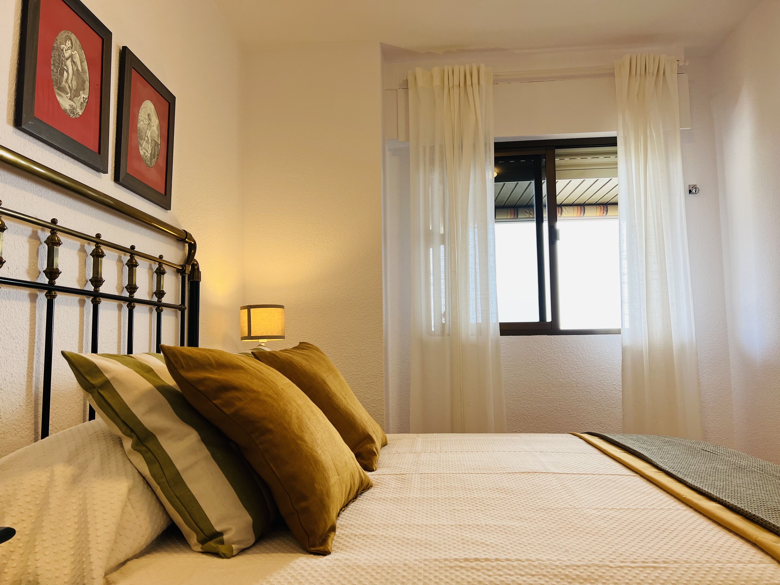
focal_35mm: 26
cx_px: 390
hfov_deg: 67.3
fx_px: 586
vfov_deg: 53.1
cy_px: 292
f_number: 1.5
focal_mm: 5.7
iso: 64
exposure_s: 1/100
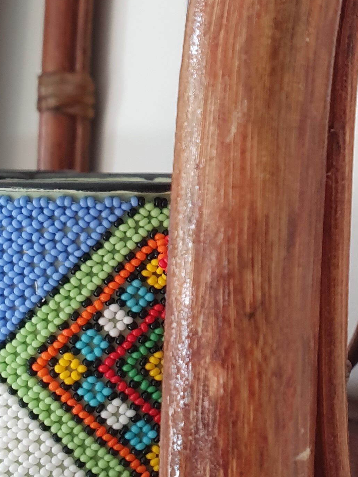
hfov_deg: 18.0
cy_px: 189
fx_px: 1048
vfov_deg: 25.6
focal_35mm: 76
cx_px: 479
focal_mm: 4.32
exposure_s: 1/50
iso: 160
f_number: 2.4
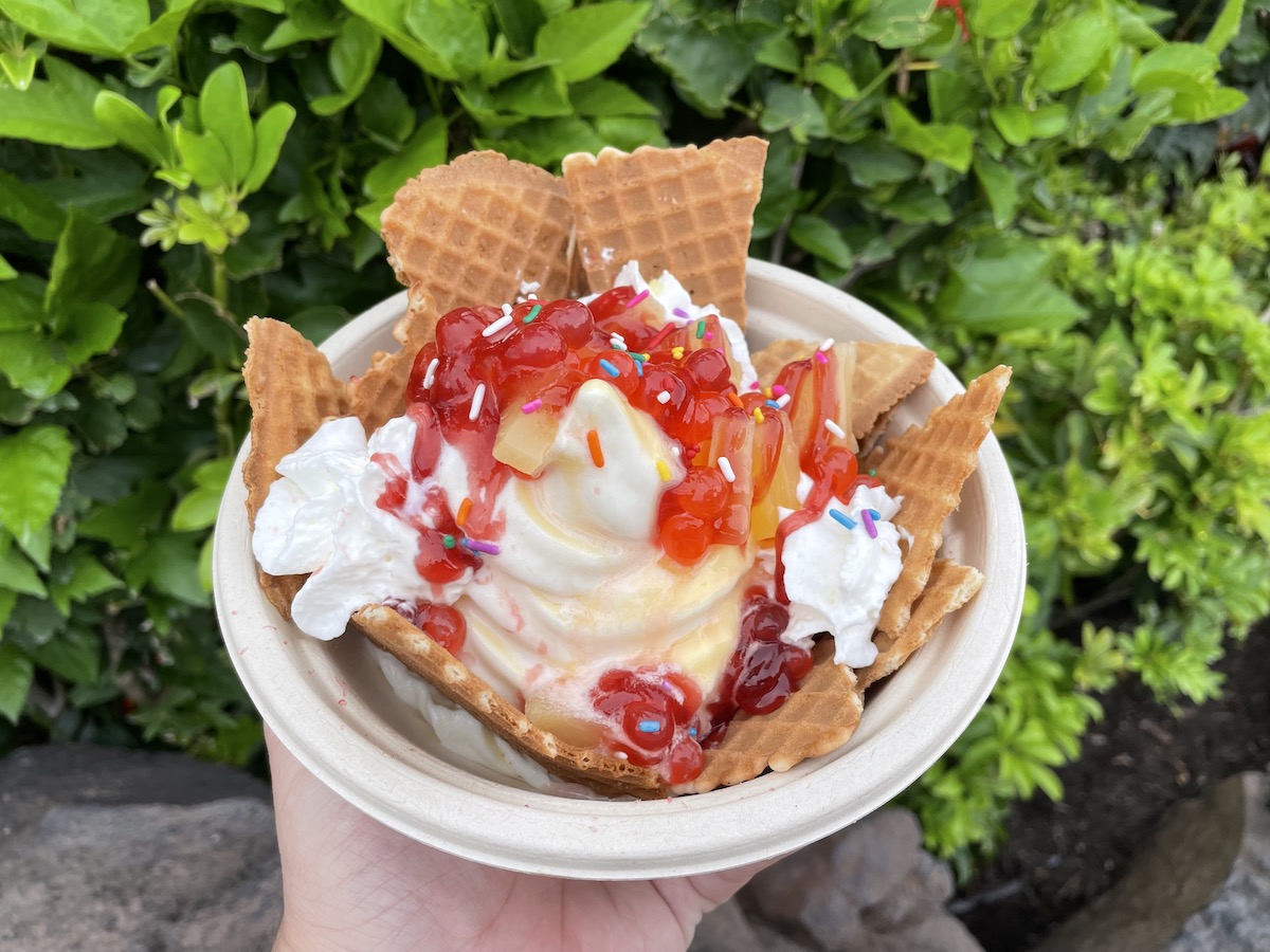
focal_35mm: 26
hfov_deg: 67.3
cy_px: 476
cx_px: 635
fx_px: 954
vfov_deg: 53.1
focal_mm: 4.2
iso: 32
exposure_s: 1/360
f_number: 1.6
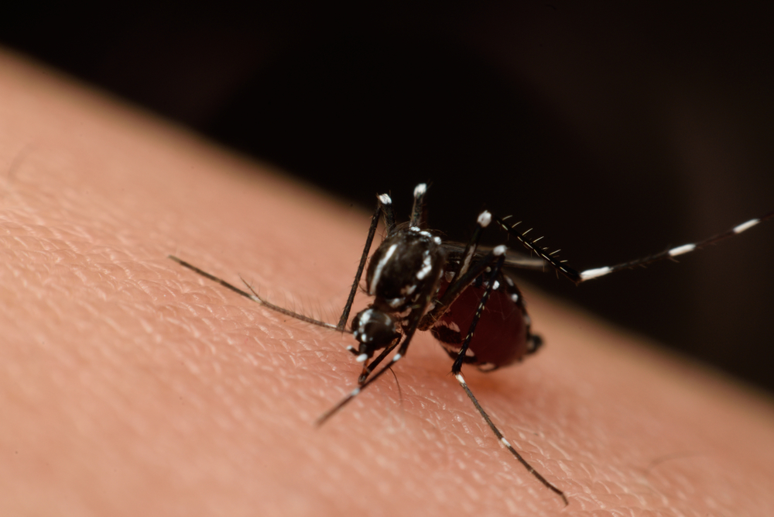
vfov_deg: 16.6
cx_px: 387
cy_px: 258
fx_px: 1774
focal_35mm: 82
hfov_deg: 24.6
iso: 200
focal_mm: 55
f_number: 22
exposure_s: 1/125
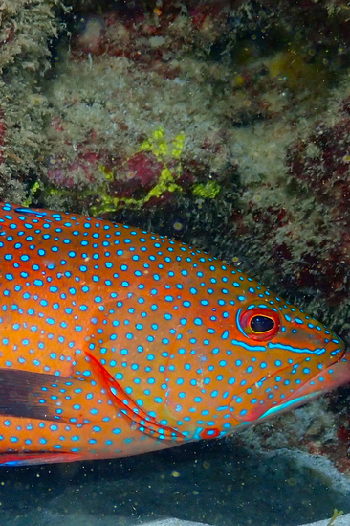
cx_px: 27
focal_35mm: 123
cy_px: 355
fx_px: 1794
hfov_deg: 11.1
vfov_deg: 16.6
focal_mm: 10.29
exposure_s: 1/100
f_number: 5
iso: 200
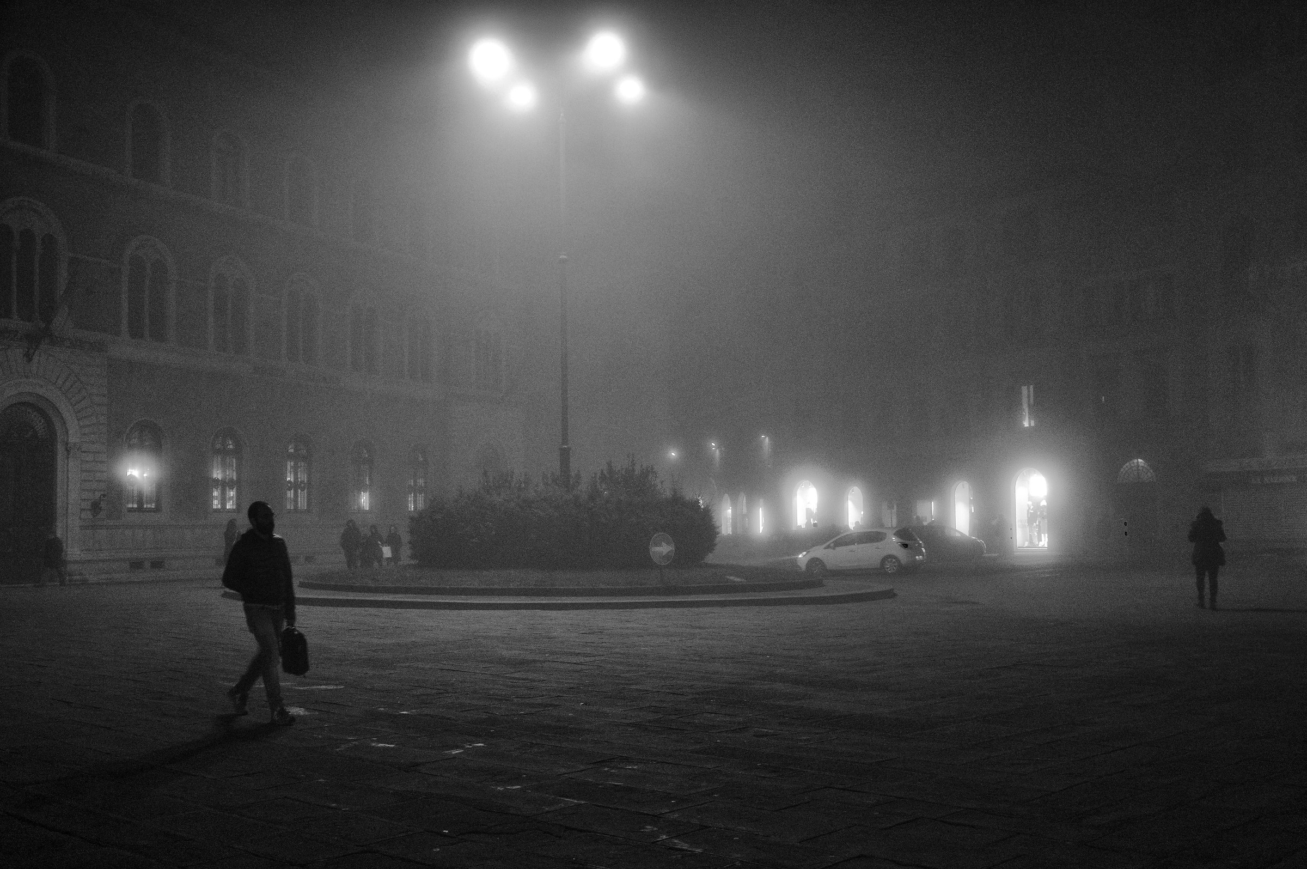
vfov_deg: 34.1
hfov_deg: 49.6
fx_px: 1414
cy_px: 434
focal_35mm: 39
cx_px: 654
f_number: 5
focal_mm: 26
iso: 3200
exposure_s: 1/30
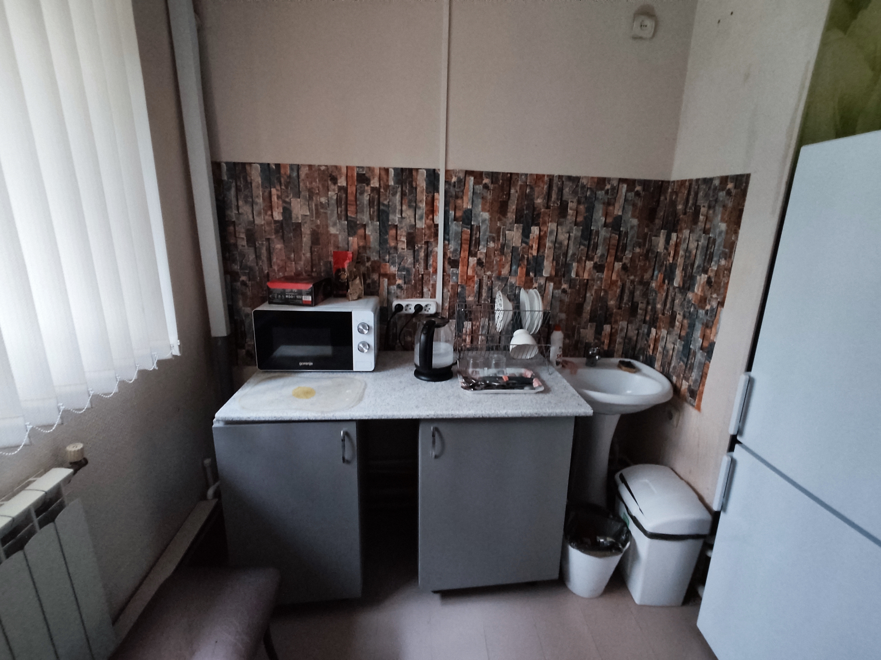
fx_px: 382
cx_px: 440
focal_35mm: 15
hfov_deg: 98.2
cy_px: 330
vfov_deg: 81.7
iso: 322
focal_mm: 1.6
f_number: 2.2
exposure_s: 1/25
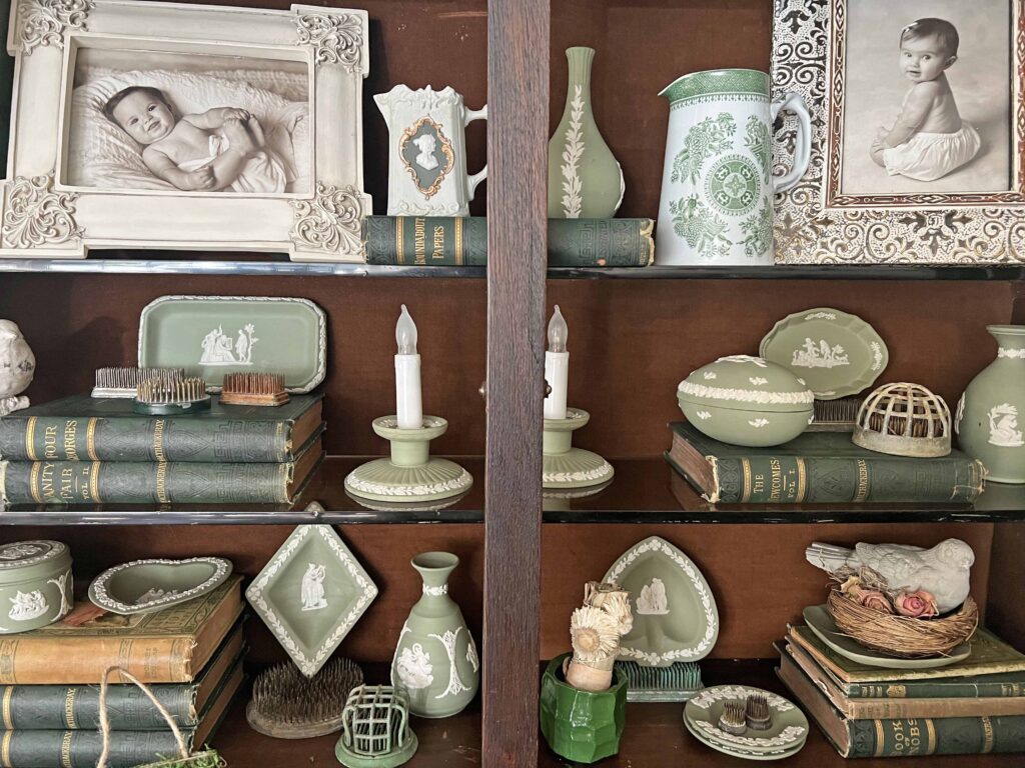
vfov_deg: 53.1
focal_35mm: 26
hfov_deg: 67.3
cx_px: 512
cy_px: 384
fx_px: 770
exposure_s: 1/60
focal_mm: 5.7
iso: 320
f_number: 1.5
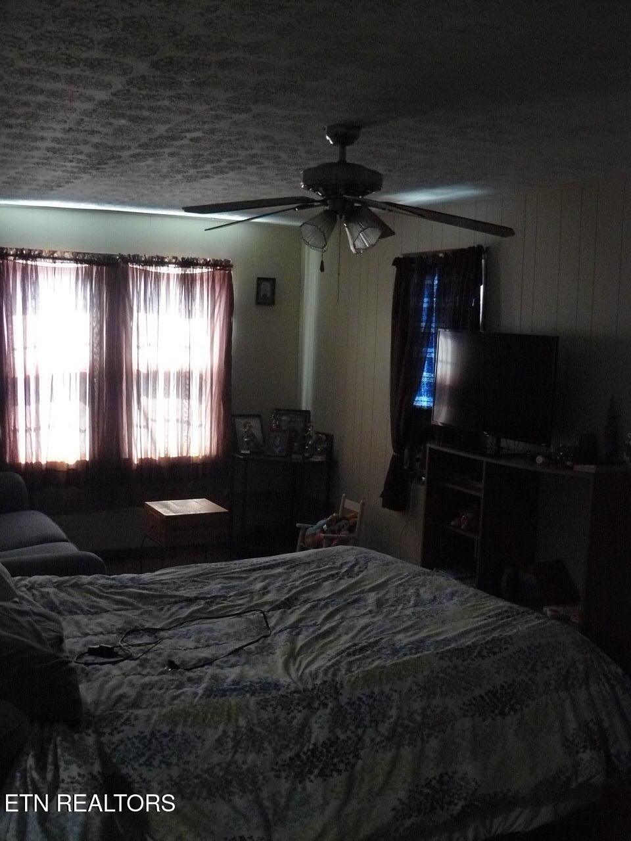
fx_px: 875
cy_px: 420
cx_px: 316
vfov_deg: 51.4
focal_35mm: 36
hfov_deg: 39.7
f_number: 2.8
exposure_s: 1/10
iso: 400
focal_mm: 6
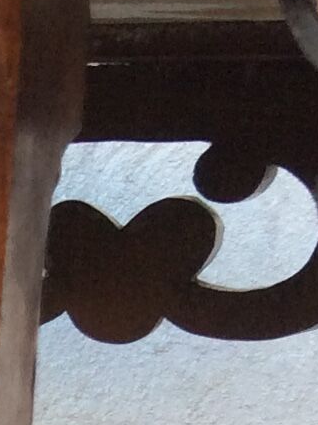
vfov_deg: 9.6
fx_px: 2392
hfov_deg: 7.2
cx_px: -374
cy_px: 817
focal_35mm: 195
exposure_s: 1/100
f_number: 2.4
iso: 50
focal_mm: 3.3
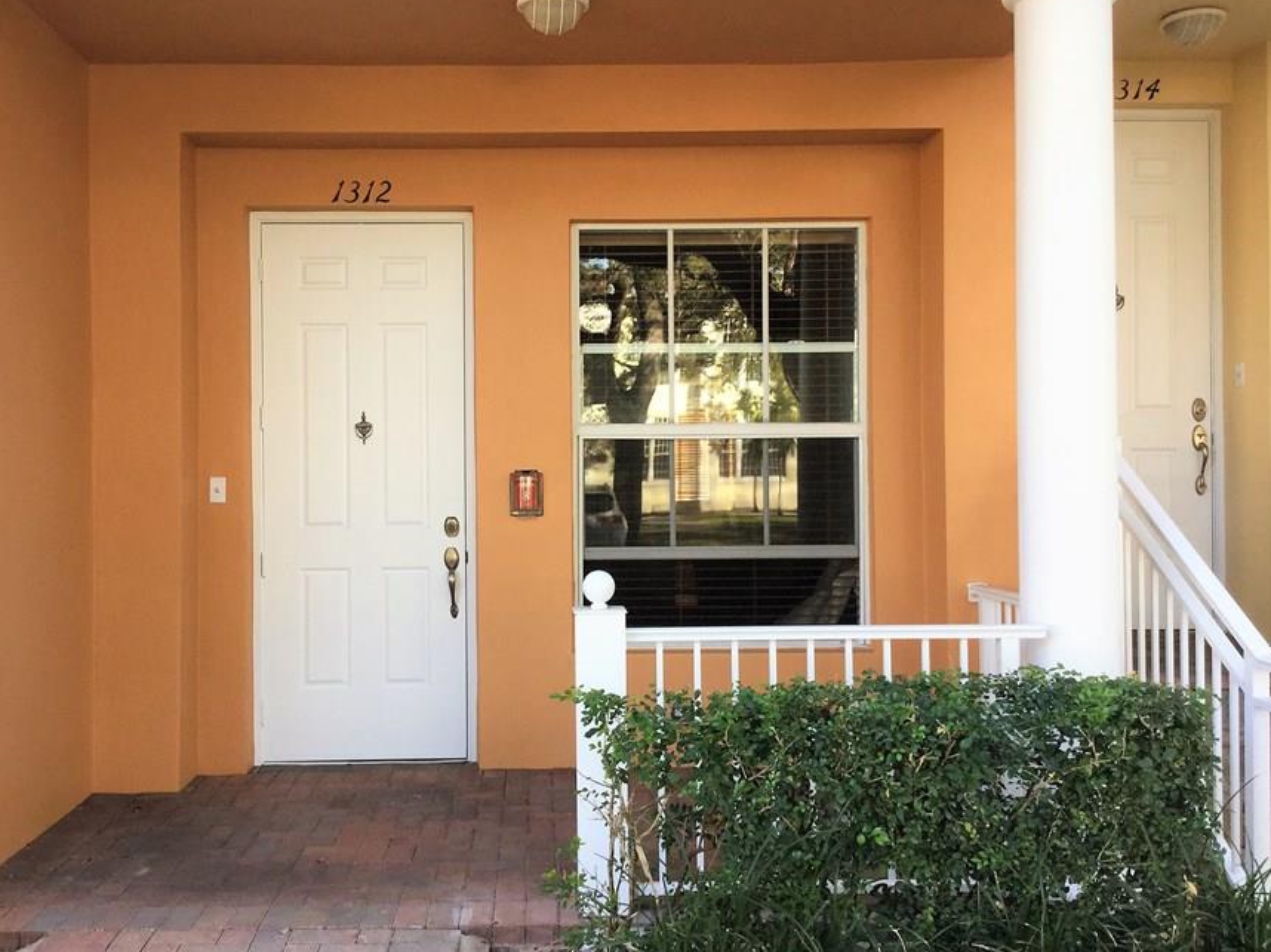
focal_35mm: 37
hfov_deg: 50.1
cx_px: 567
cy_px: 457
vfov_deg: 38.6
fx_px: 1358
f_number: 2.4
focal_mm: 3.3
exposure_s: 1/120
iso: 40
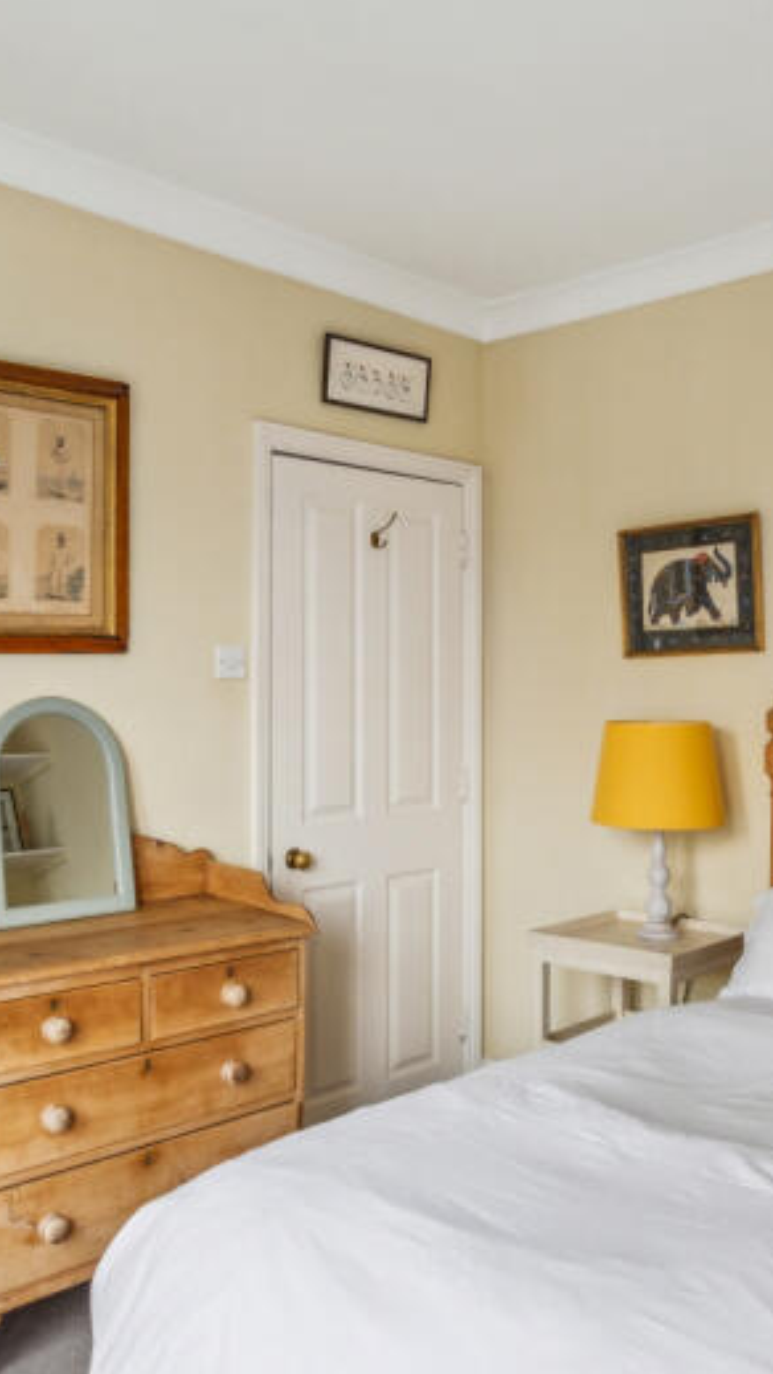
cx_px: 410
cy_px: 671
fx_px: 1129
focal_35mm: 31
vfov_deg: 62.6
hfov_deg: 37.8
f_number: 8
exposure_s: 1/50
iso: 640
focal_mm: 10
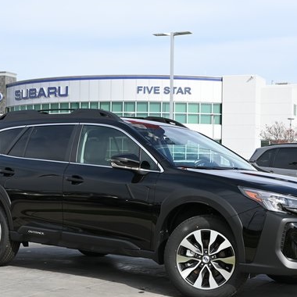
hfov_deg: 23.7
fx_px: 709
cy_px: 165
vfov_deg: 23.7
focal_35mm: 73
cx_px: 156
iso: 100
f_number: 6.3
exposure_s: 1/320
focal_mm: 34
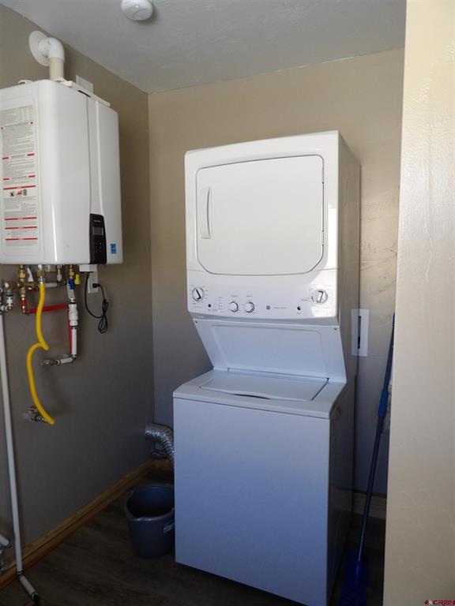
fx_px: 421
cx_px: 228
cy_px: 303
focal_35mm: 24
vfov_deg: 71.6
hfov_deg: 56.8
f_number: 3.2
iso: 260
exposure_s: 1/33
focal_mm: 4.3
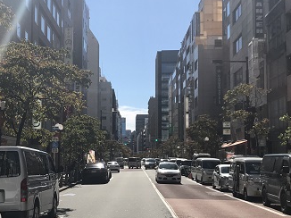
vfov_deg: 26.5
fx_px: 462
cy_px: 130
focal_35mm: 55
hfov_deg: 34.7
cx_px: 106
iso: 20
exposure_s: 1/4000
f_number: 1.8
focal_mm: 3.99
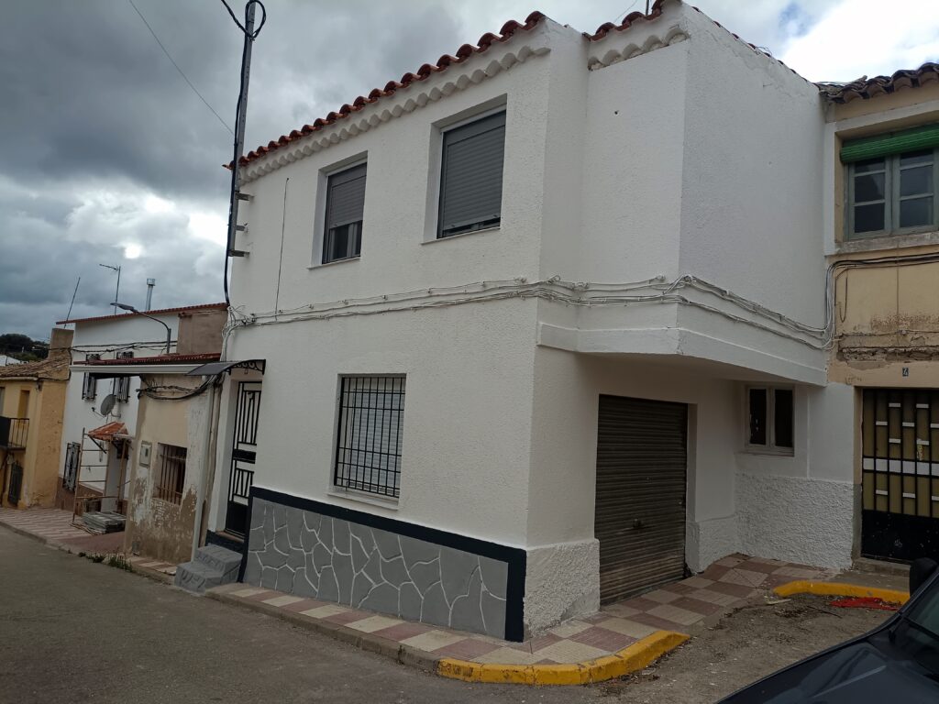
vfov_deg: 54.9
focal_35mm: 25
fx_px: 678
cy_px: 352
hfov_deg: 69.4
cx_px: 470
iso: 100
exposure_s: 1/576
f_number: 1.79
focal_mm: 4.74
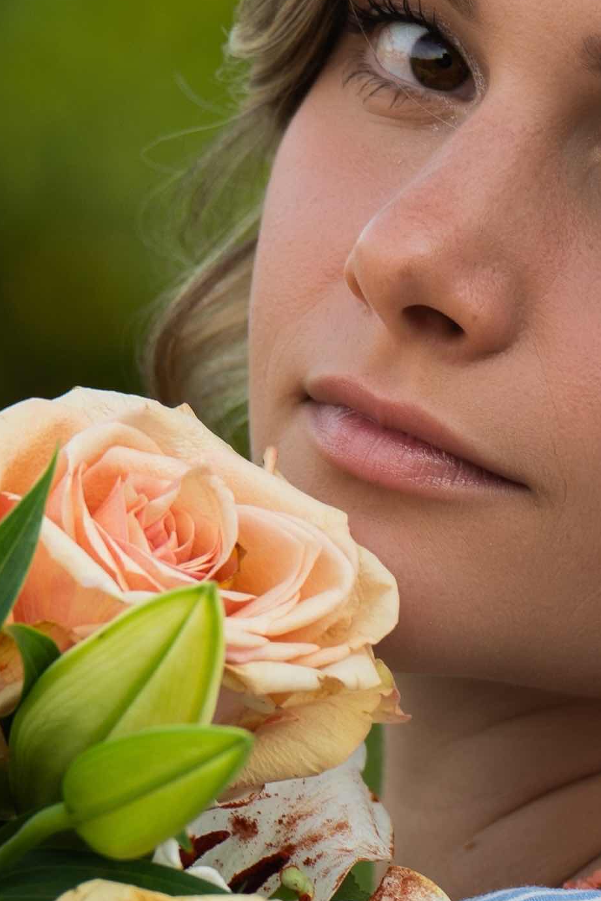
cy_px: 1257
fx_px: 12169
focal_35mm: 486
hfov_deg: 2.8
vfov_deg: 4.2
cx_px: 379
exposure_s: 1/160
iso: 100
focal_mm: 112
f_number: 4
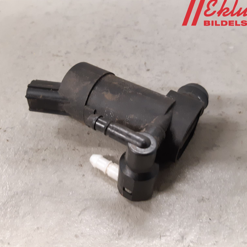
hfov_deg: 52.5
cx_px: 115
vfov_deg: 52.5
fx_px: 250
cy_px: 123
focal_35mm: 31
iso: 200
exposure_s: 1/33
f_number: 1.7
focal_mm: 3.93
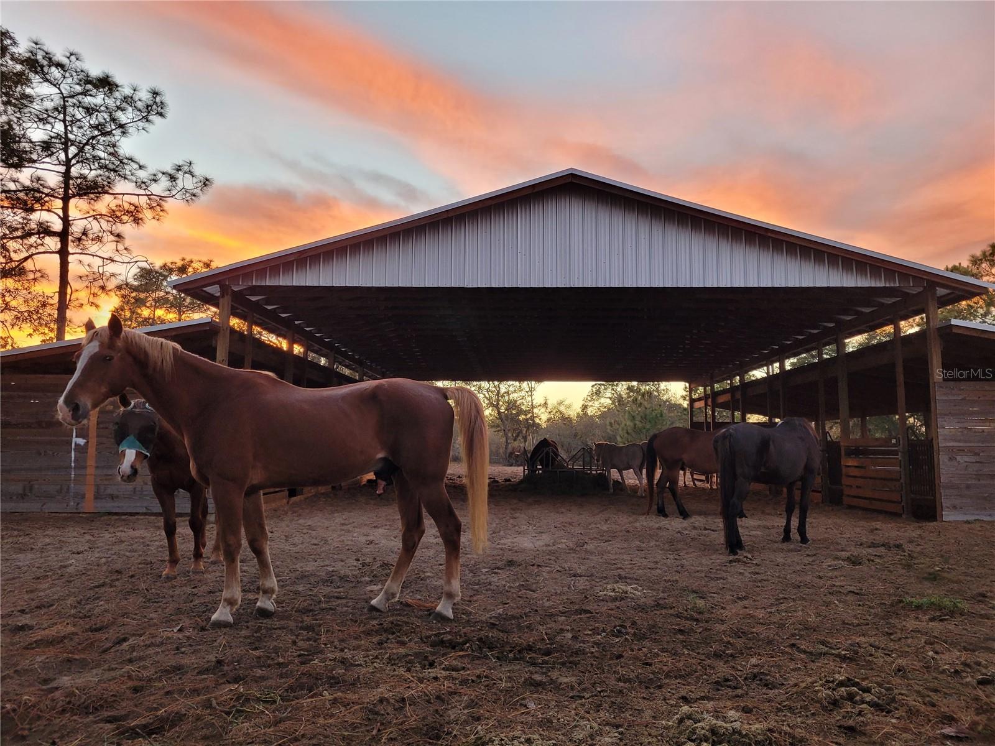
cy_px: 373
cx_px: 498
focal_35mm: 26
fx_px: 747
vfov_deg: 53.1
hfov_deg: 67.3
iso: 160
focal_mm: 5.4
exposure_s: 1/98
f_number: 1.8
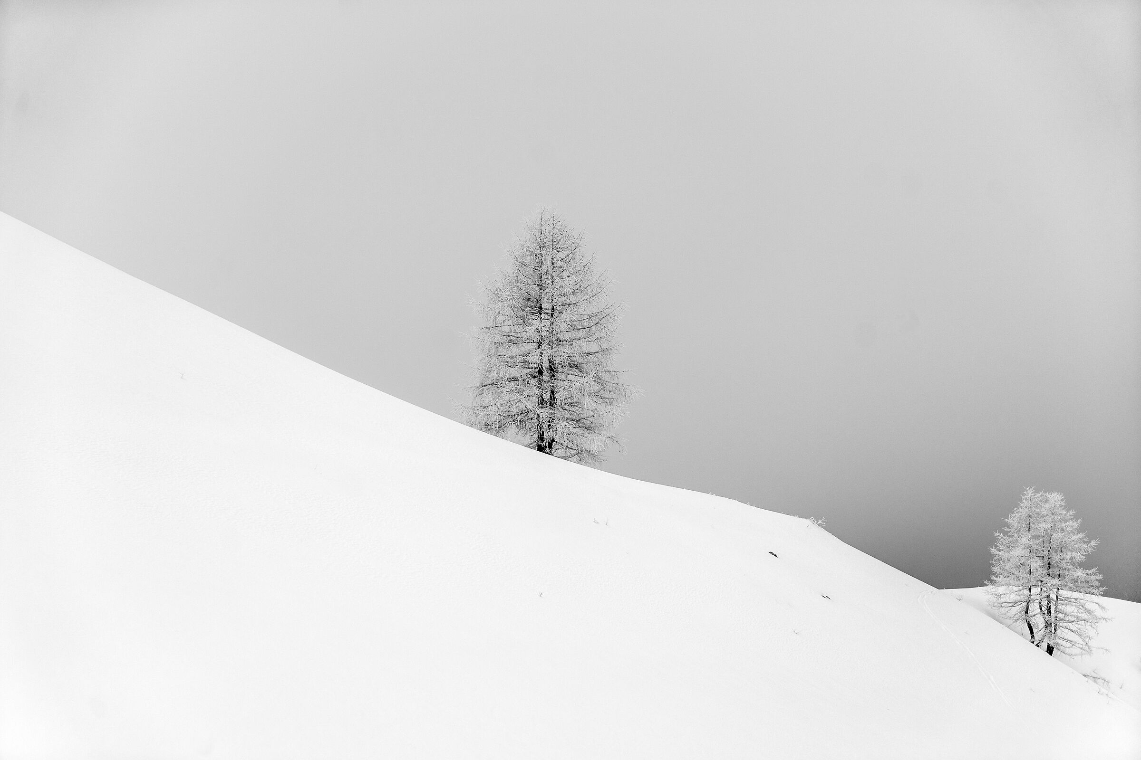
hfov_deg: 28.8
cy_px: 380
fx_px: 2218
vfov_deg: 19.5
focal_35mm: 70
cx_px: 570
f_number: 4
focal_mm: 70
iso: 200
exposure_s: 1/1600
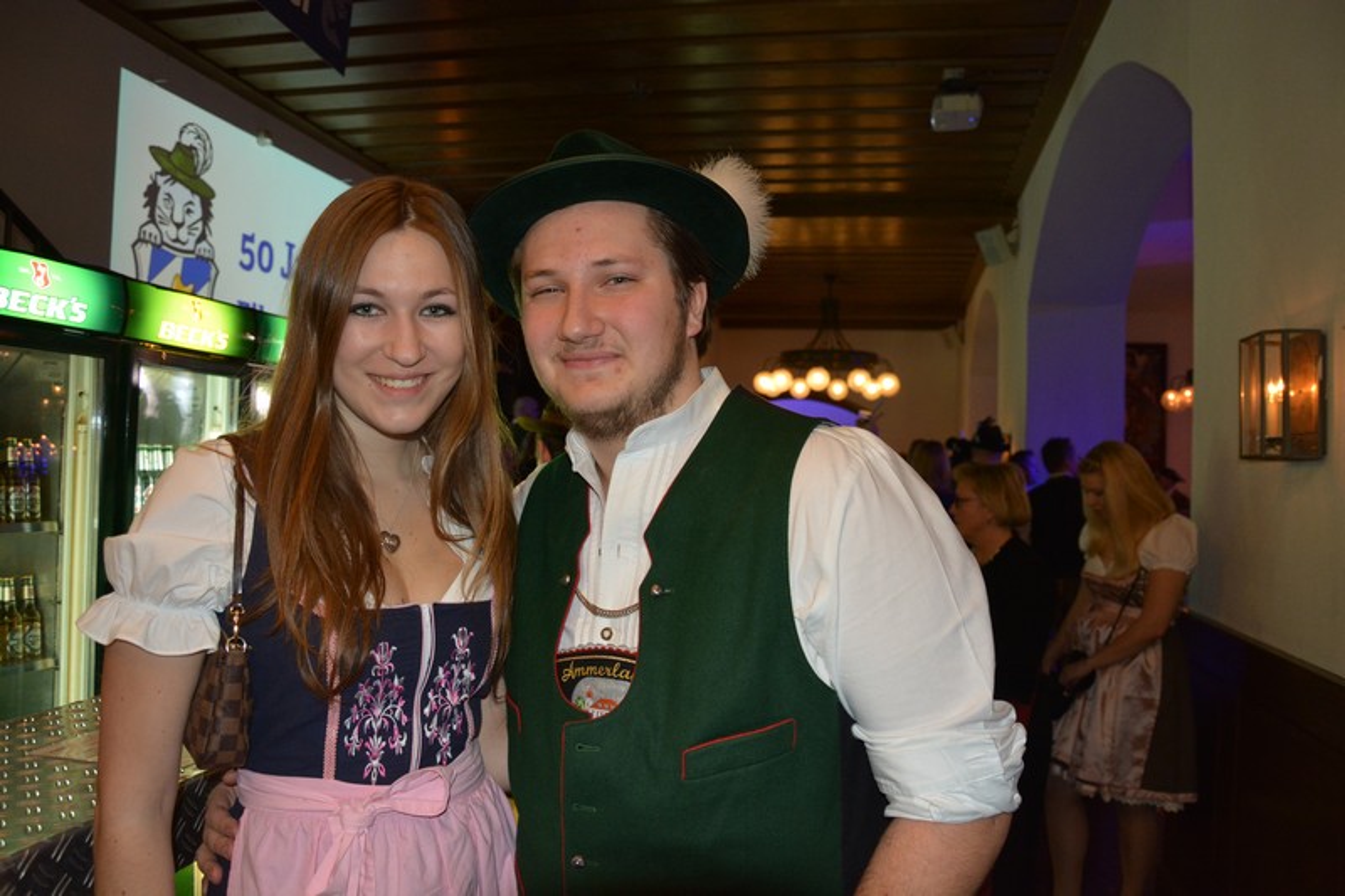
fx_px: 1008
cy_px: 448
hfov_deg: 67.4
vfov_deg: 47.9
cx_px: 672
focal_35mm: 27
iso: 1100
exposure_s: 1/60
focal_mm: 18
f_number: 3.5
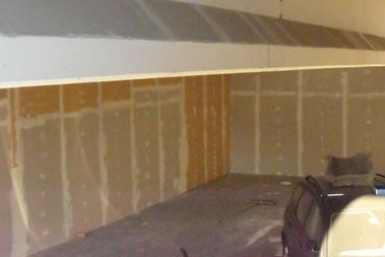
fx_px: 695
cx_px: 285
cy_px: 149
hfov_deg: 30.5
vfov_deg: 20.9
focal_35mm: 65
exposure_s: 1/160
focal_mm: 6.2
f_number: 4.3
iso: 1600
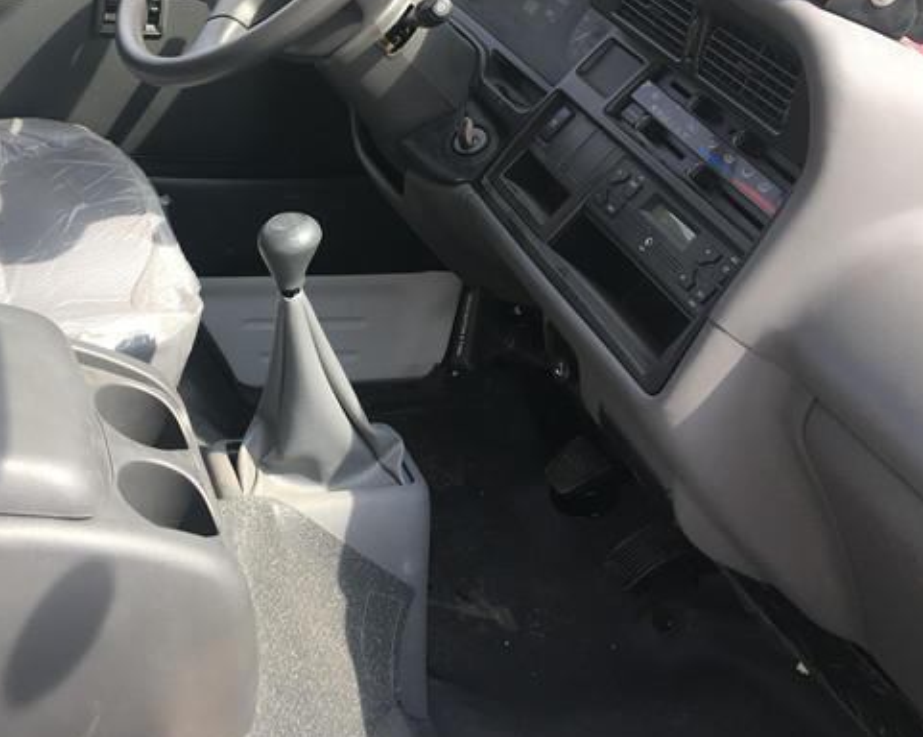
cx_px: 240
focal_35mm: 51
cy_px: 126
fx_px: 1392
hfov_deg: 35.9
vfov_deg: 28.9
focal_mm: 4.15
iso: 25
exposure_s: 1/142
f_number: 2.2
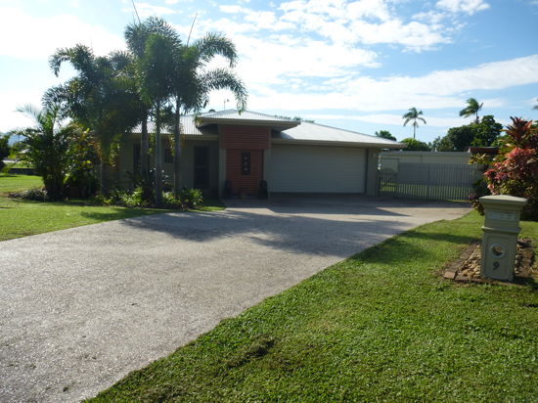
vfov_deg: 56.8
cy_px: 202
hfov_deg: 71.6
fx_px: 373
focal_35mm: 24
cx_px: 269
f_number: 3.3
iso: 100
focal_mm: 4.3
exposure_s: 1/1000
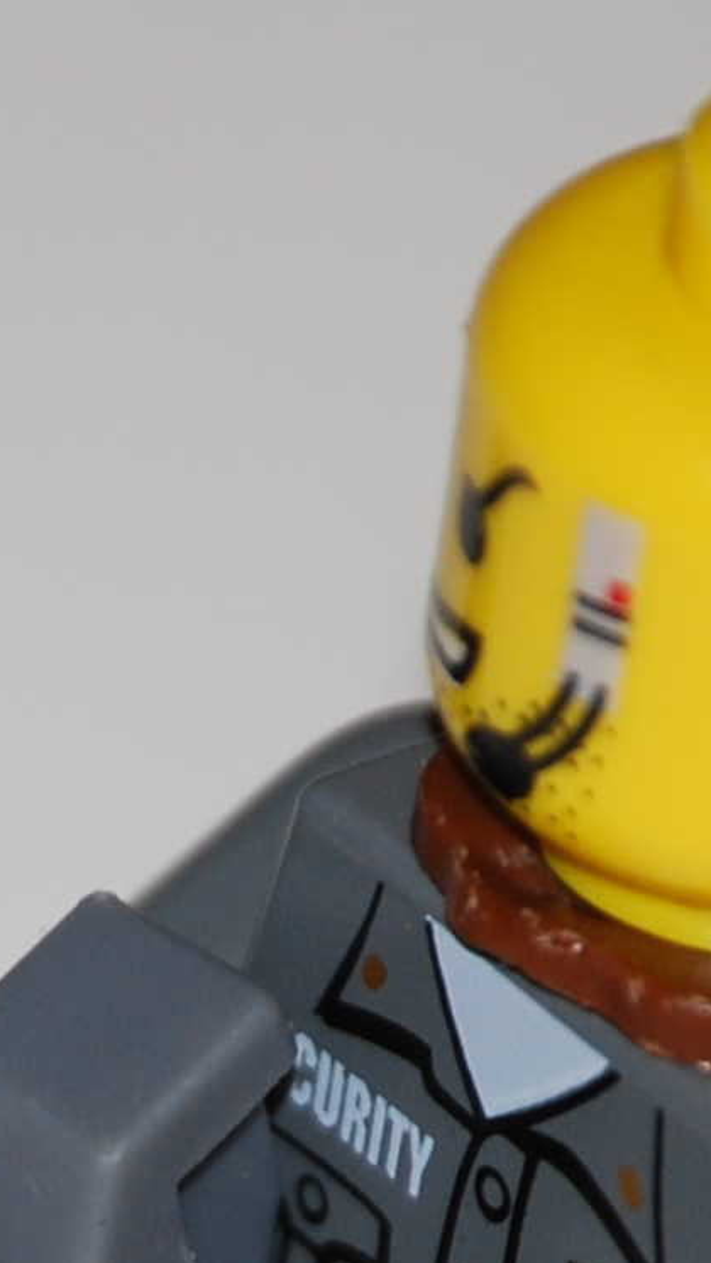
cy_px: 1652
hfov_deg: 0.9
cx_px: -73
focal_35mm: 1347
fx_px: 45106
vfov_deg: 1.6
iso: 200
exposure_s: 1/60
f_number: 5.3
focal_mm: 165
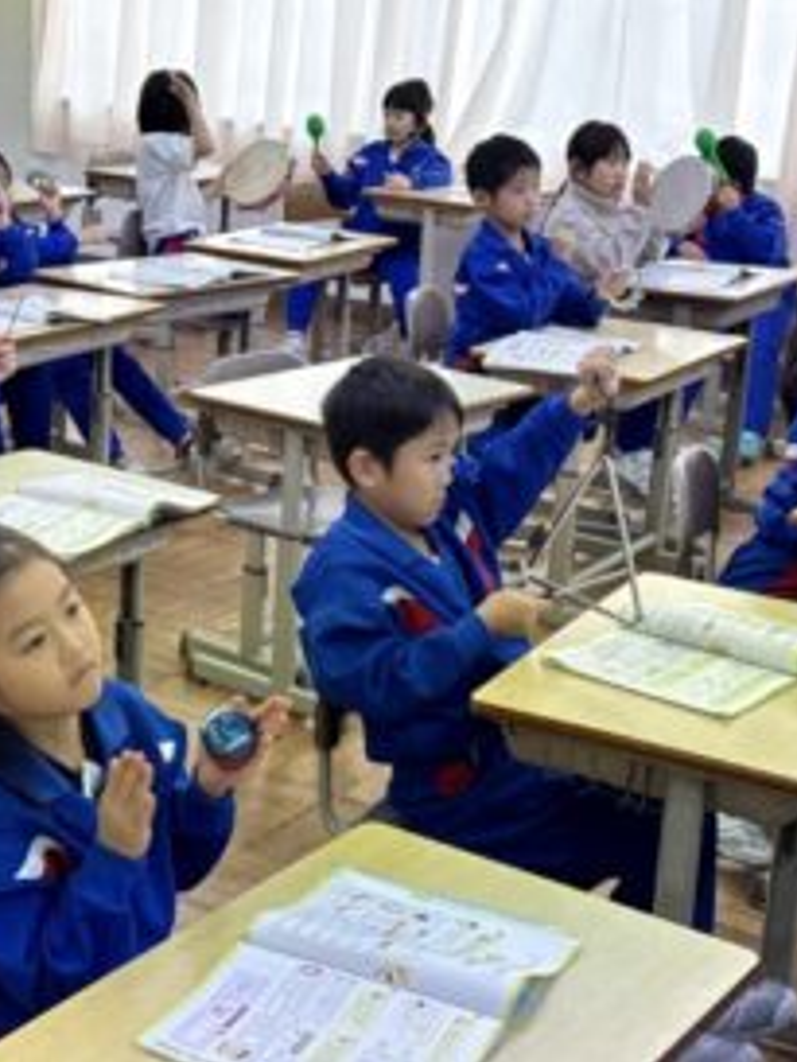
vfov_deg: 29.8
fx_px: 1994
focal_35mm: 65
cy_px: 529
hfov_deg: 22.5
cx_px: 241
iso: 100
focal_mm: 6.76
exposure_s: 1/60
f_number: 1.78
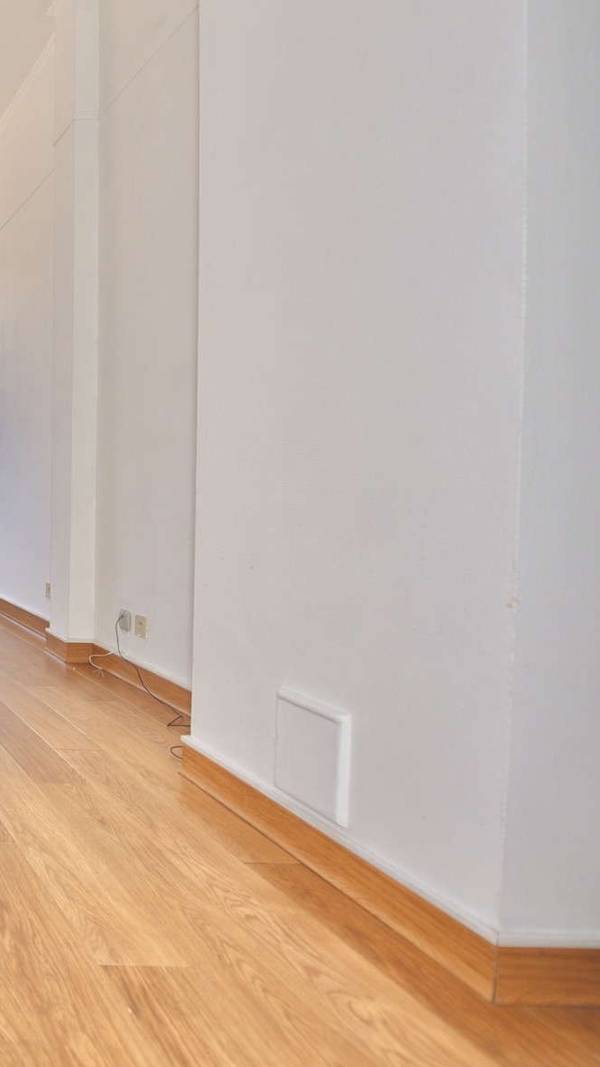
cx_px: -249
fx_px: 679
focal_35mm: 24
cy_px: 524
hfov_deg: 31.2
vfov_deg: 76.3
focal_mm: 14
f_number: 3.5
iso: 200
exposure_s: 1/60
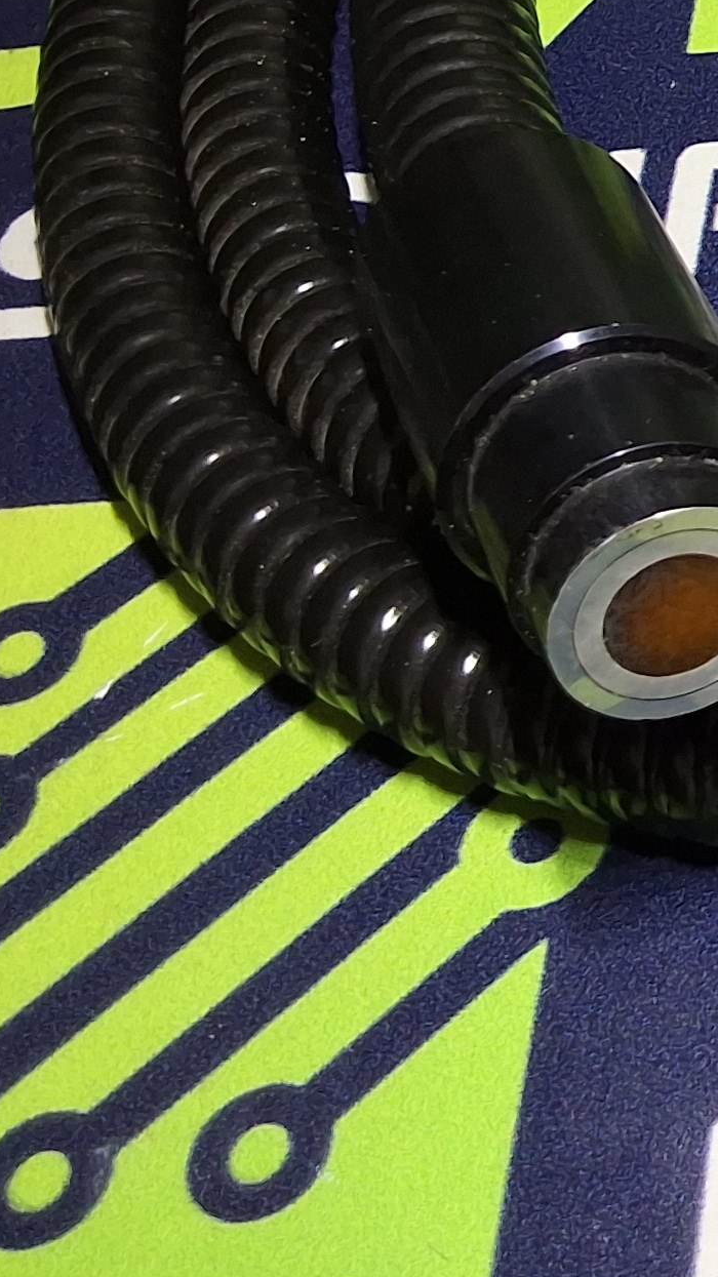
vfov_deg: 25.7
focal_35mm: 80
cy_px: 128
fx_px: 2709
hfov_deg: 12.7
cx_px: 1555
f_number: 1.9
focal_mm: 2.91
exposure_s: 1/60
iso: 64
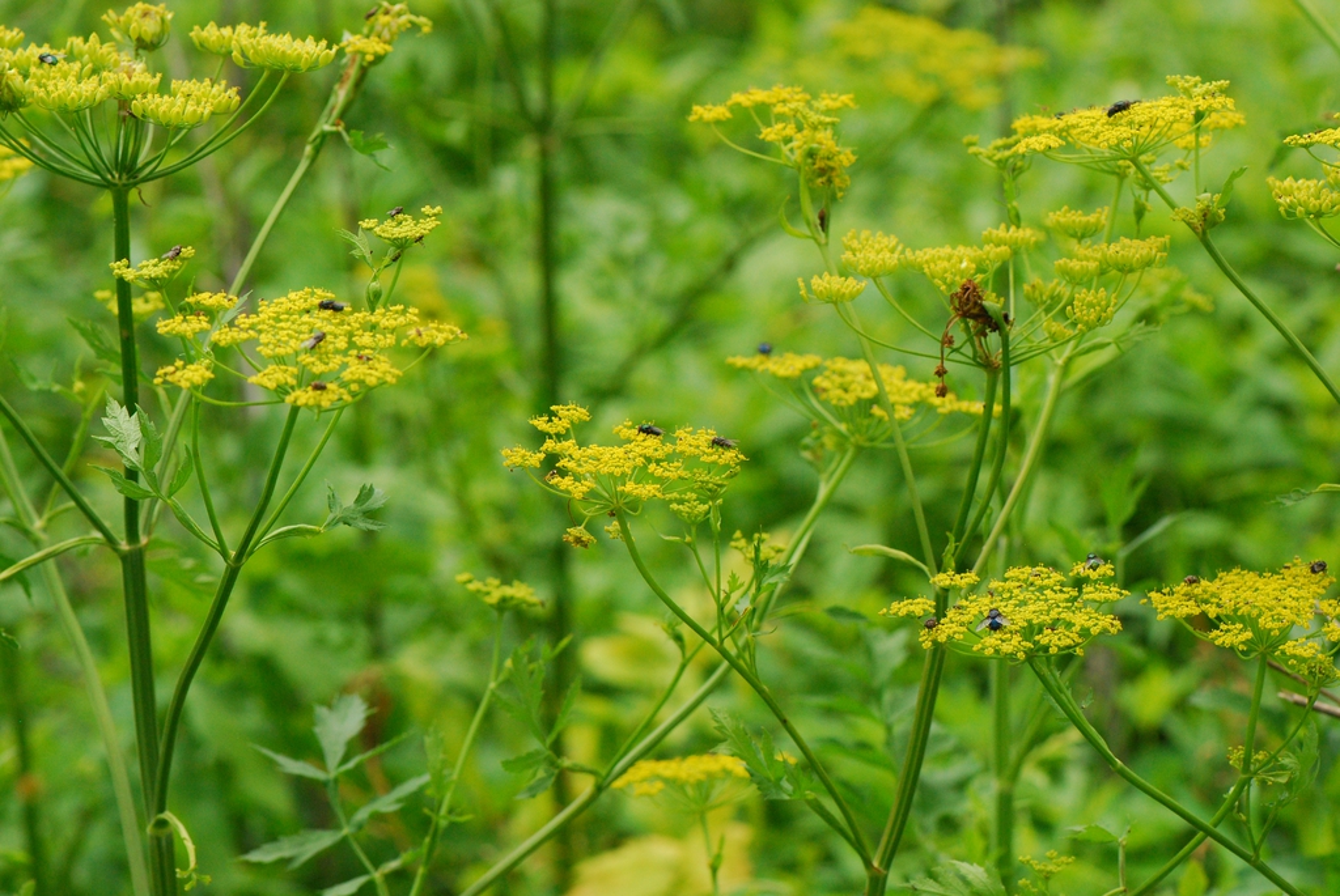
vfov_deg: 8.7
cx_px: 670
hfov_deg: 13.0
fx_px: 5868
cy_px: 448
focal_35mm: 158
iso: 800
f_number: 5.6
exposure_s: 1/2500
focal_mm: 105
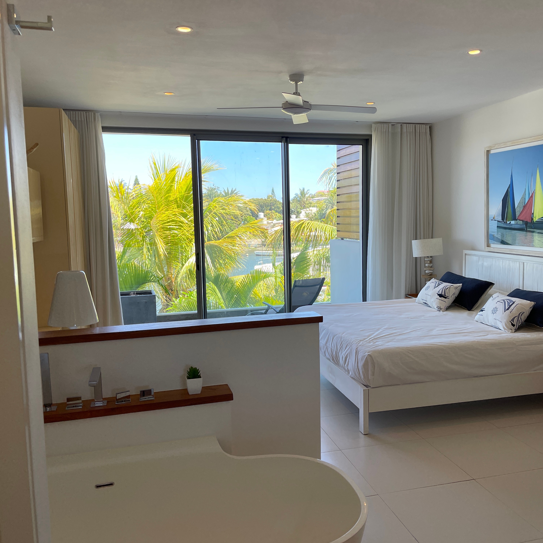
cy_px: 270
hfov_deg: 52.3
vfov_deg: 52.5
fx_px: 550
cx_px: 313
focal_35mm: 31
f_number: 1.6
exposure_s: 1/304
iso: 32
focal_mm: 5.1
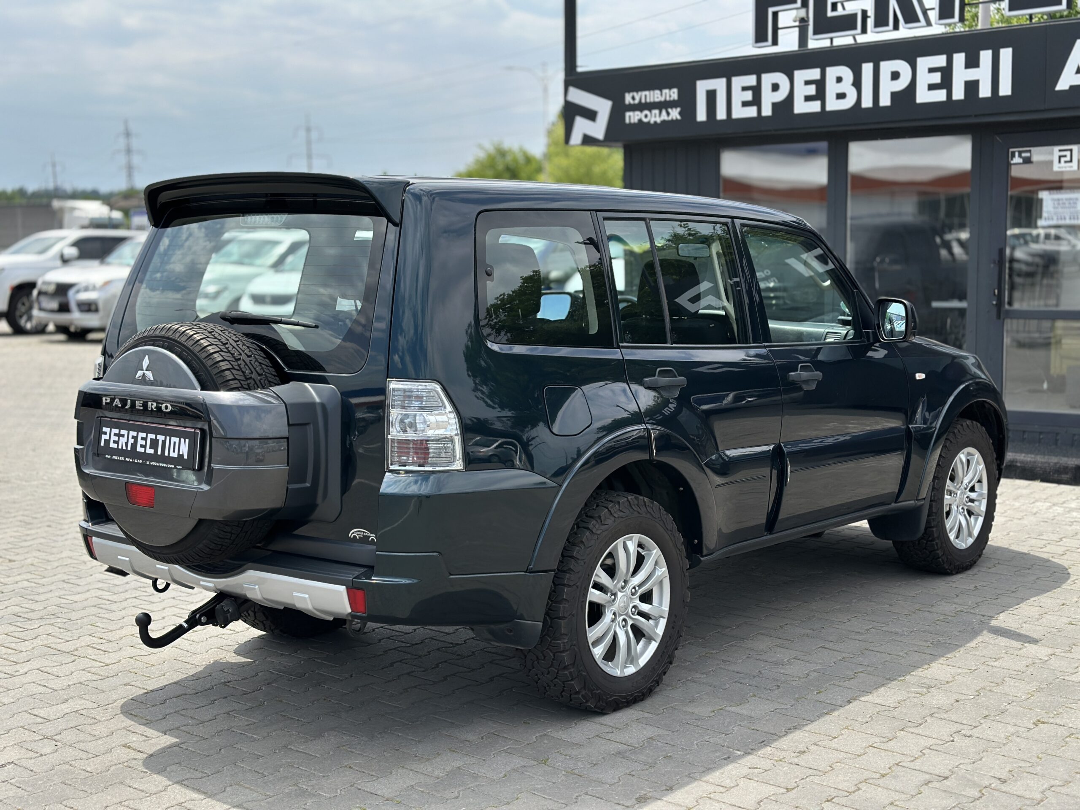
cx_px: 540
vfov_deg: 30.3
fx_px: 1498
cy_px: 405
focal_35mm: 48
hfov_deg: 39.7
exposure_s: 1/3597
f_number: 1.78
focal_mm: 6.86
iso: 100
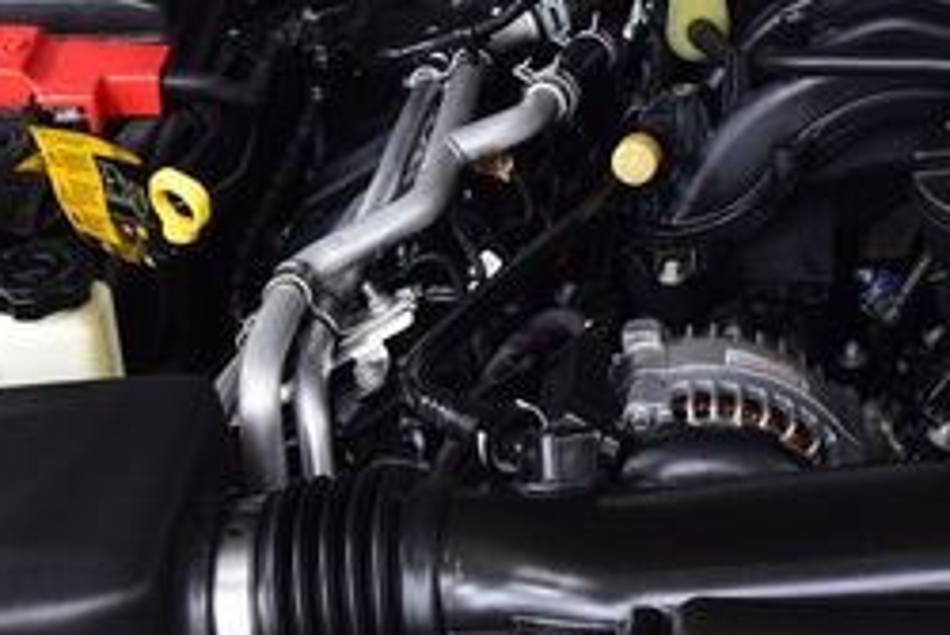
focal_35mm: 92
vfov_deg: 14.8
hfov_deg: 21.7
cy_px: 127
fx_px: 2429
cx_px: 828
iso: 1600
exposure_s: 1/15
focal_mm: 24
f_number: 6.3
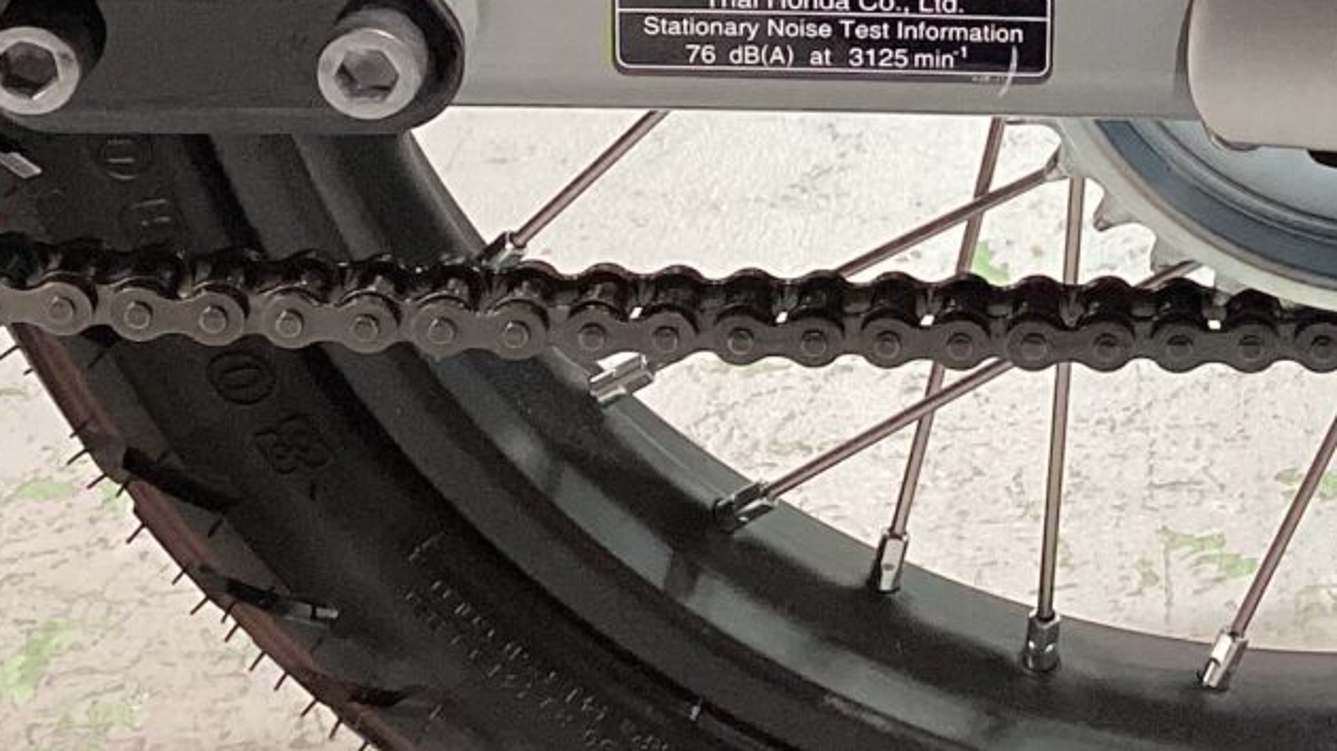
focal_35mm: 103
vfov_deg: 11.3
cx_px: 1345
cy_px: -399
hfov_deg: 20.1
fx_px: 3651
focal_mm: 3.3
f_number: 2.4
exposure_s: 1/50
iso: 160
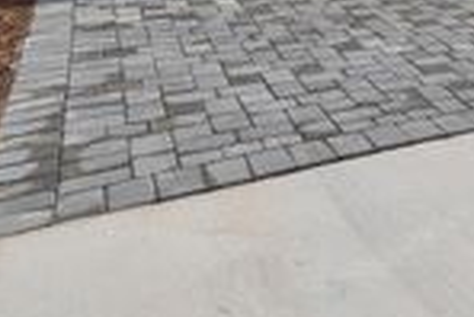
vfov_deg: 21.3
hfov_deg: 30.6
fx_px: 712
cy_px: -152
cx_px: 583
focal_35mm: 54
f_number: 8
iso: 500
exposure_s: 1/2000
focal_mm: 16
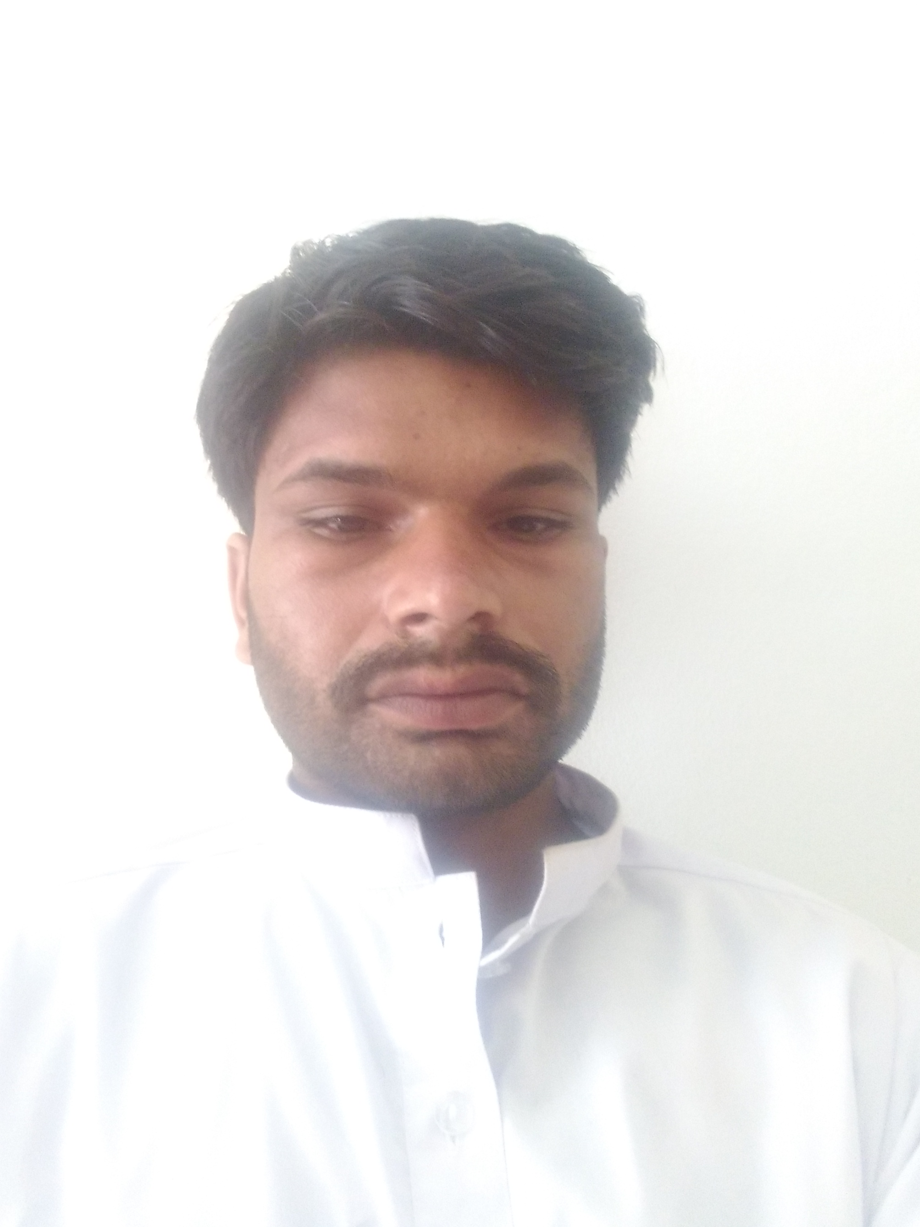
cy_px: 589
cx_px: 407
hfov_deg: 49.6
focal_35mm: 28
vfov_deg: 63.4
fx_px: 992
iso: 375
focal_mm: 2.42
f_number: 2
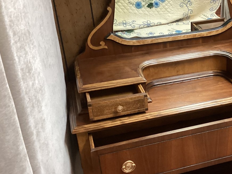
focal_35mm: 54
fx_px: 362
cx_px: 193
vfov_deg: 27.0
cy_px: 79
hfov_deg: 34.2
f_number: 2.4
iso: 320
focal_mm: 3.3
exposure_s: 1/40
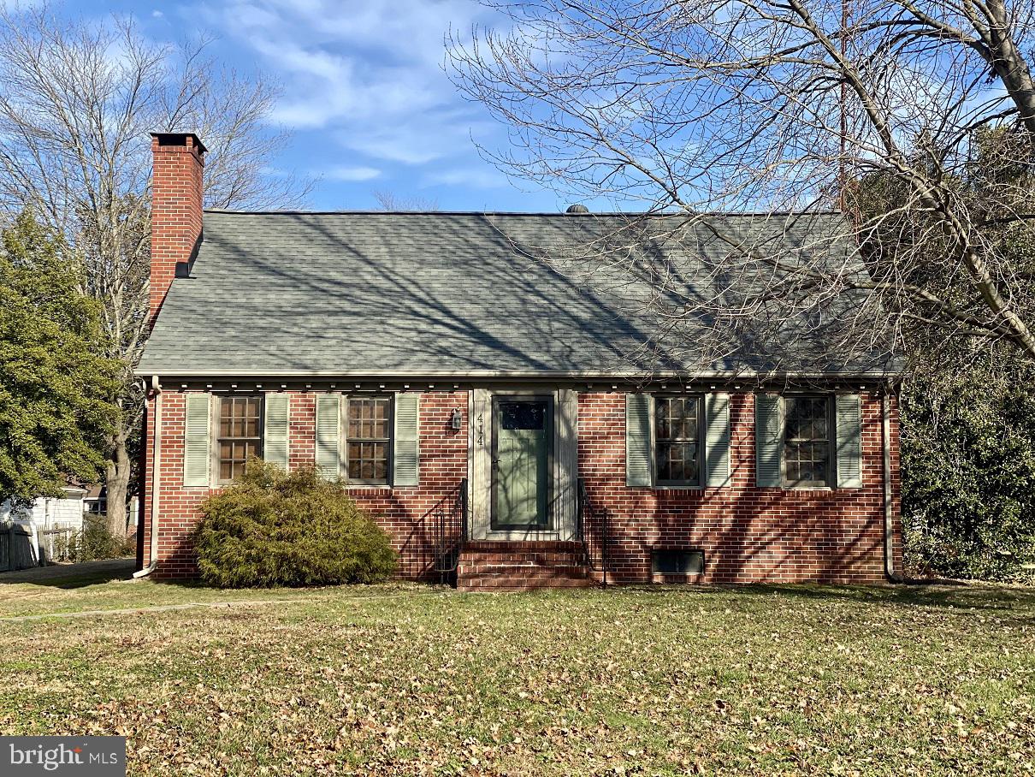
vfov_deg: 28.0
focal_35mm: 52
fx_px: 1555
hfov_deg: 36.8
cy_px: 388
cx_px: 518
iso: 20
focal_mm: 6
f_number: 2
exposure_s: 1/1020
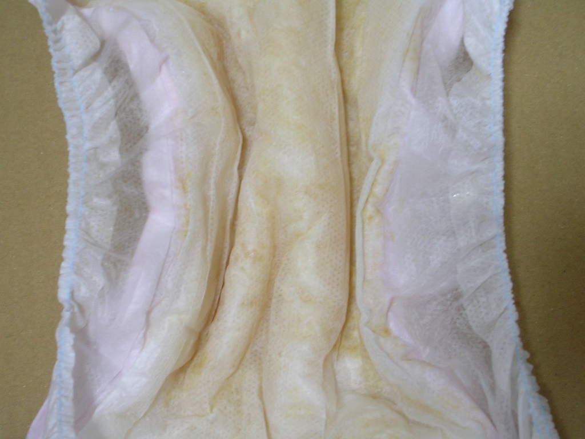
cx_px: 292
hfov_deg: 29.0
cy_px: 220
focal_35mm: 67
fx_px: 1132
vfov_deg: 21.9
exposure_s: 1/5.8
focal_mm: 10.2
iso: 50
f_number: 3.6
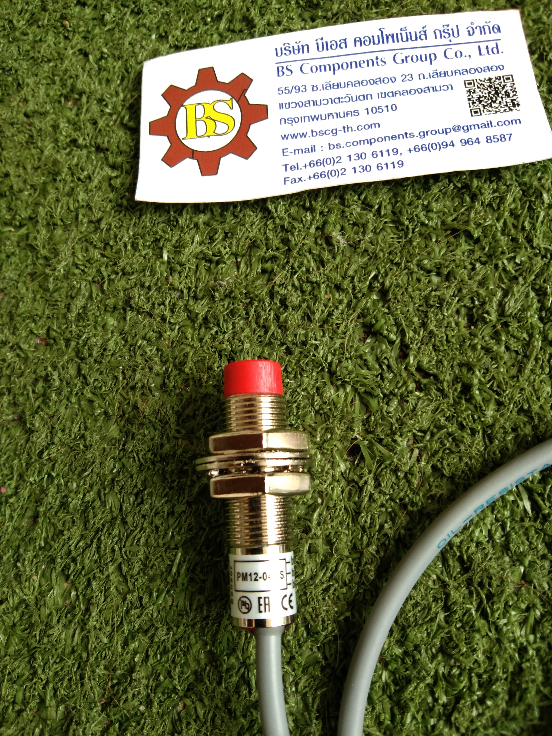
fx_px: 638
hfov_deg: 46.8
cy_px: 368
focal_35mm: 30
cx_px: 276
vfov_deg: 60.0
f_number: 2.2
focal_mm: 3.65
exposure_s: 1/33
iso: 161
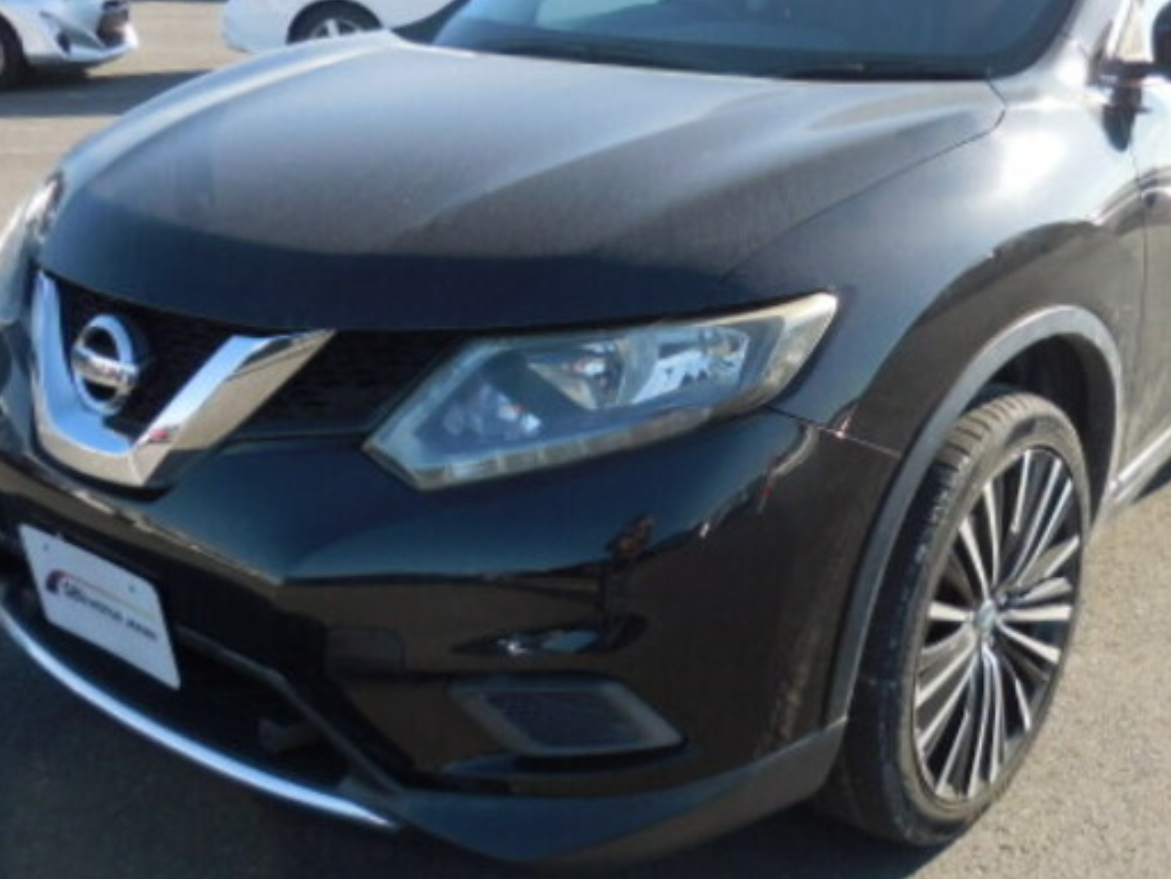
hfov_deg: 47.3
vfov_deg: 36.6
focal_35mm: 39
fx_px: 1320
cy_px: 326
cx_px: 753
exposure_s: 1/500
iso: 125
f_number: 3.3
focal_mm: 4.5
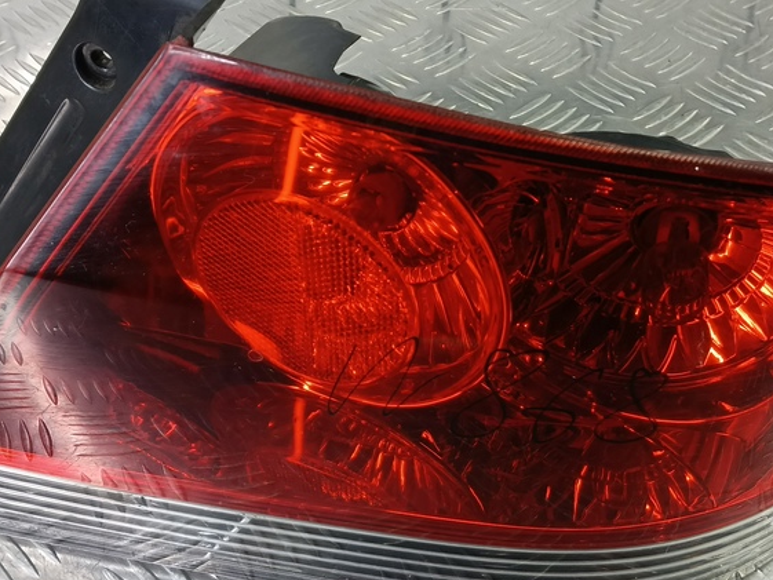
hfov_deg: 44.7
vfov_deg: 34.3
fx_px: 938
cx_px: 418
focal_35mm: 42
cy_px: 331
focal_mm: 4.11
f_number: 1.6
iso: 163
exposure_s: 1/50
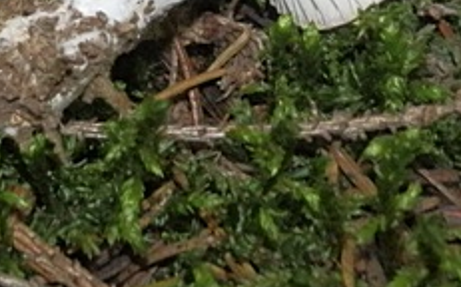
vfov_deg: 9.1
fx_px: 1707
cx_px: 112
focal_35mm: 136
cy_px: -253
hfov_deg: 15.3
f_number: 9.9
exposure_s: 1/50
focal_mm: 6.7
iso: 640
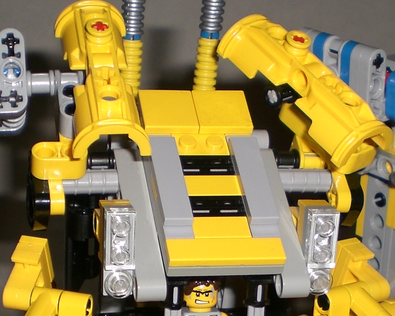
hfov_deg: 19.6
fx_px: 1146
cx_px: 200
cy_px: 356
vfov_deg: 15.3
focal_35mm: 98
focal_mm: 6.3
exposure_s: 1/60
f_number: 3.1
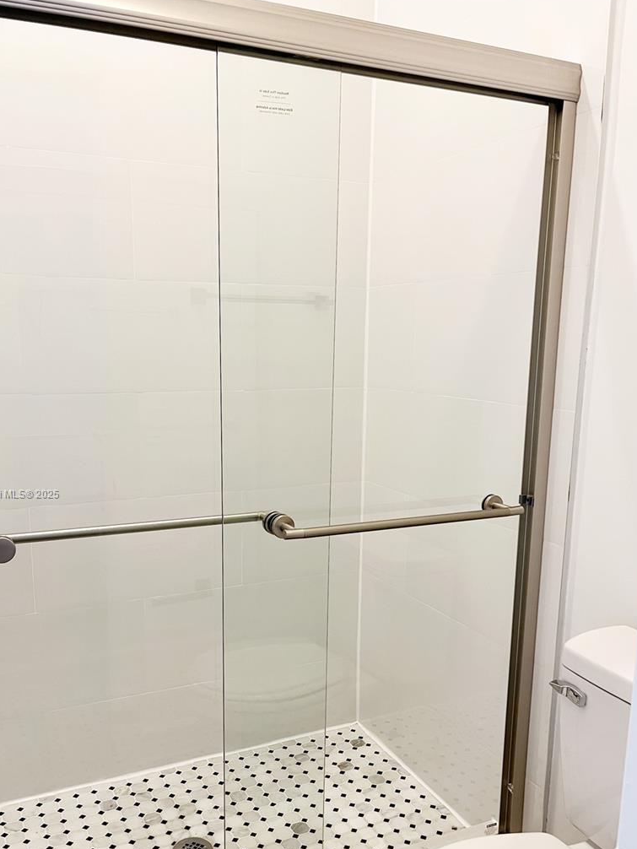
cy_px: 495
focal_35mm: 31
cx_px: 283
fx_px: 760
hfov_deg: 45.4
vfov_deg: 58.0
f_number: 1.6
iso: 125
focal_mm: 5.1
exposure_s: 1/60
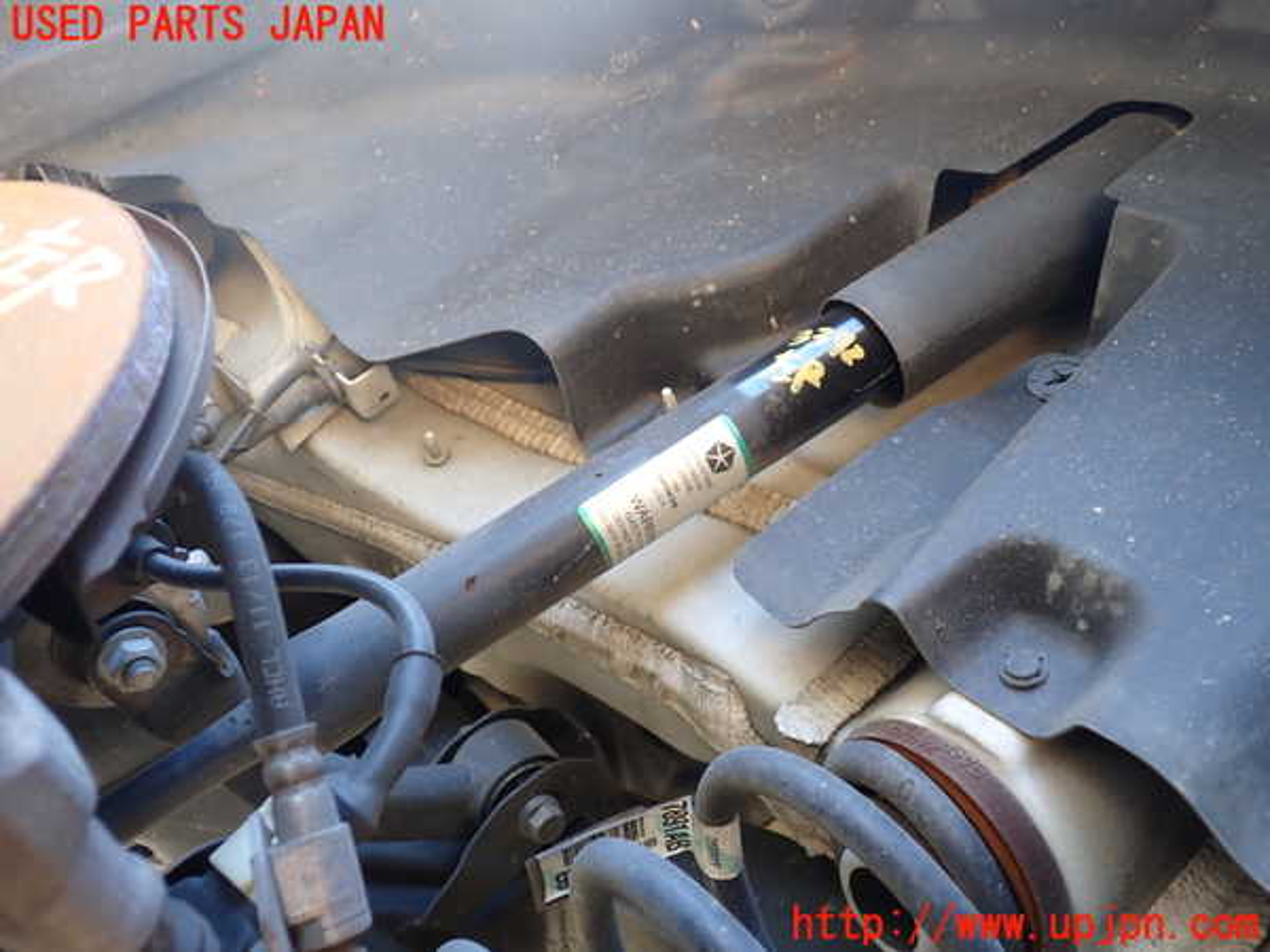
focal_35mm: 30
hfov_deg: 60.0
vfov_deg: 46.8
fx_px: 1101
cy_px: 476
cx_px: 635
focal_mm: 5.4
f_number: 2.3
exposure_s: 1/60
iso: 160
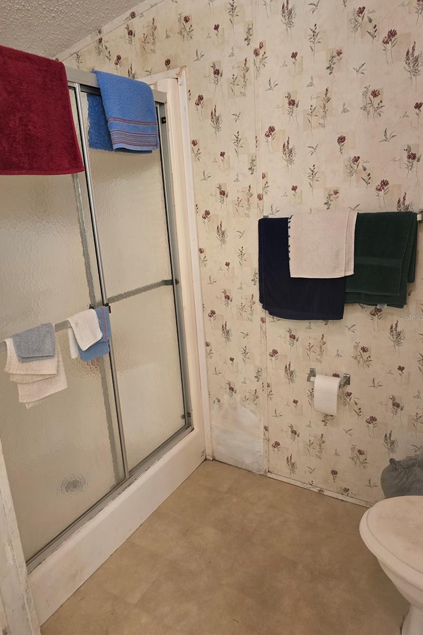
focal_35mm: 24
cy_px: 317
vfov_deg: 73.8
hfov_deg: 53.1
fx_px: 423
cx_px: 204
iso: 640
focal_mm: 6.3
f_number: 1.7
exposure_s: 1/120
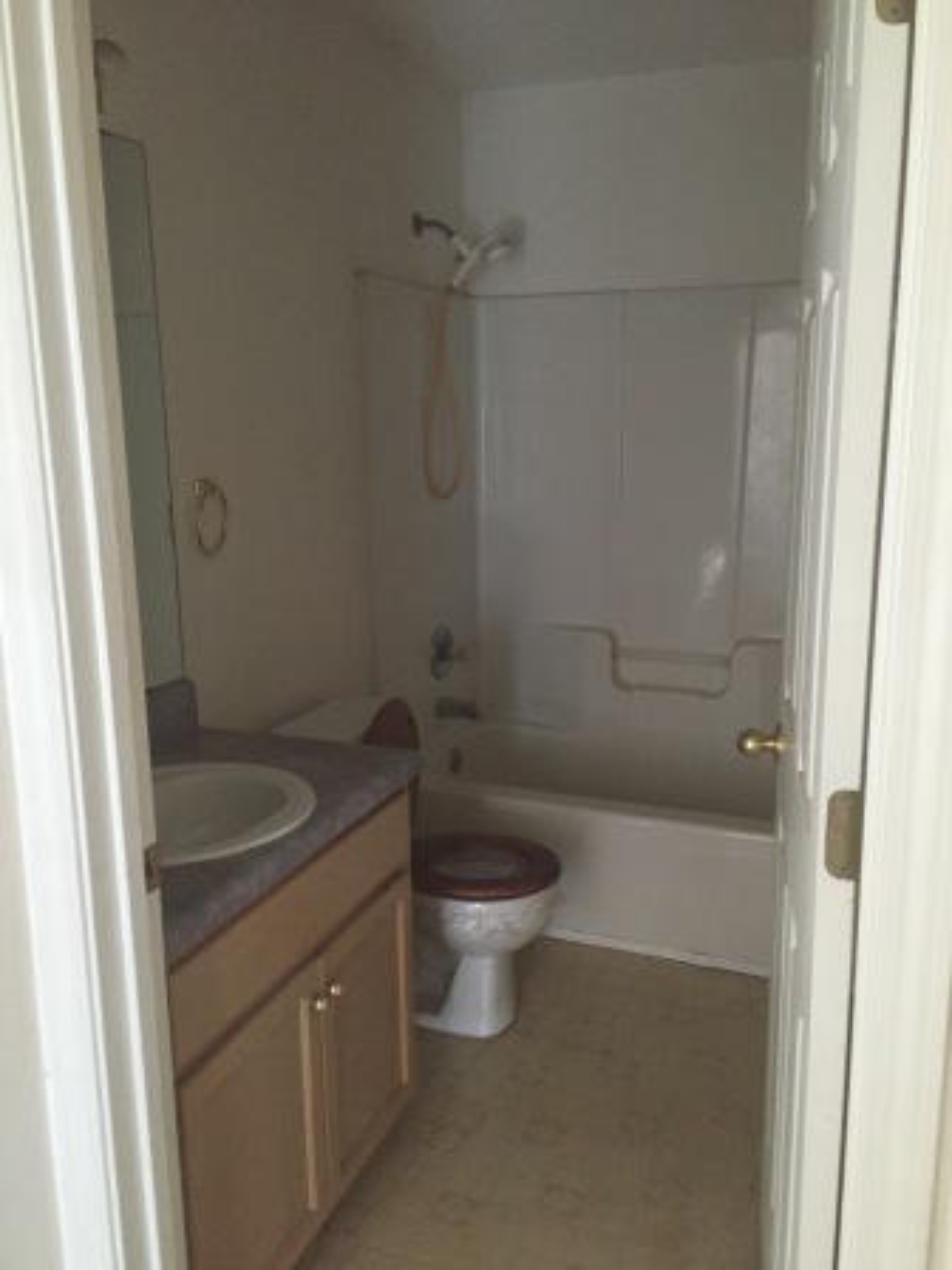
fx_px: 1063
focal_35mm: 29
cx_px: 476
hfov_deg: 48.2
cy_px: 635
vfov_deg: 61.7
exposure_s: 1/30
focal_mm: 4.15
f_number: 2.2
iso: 250
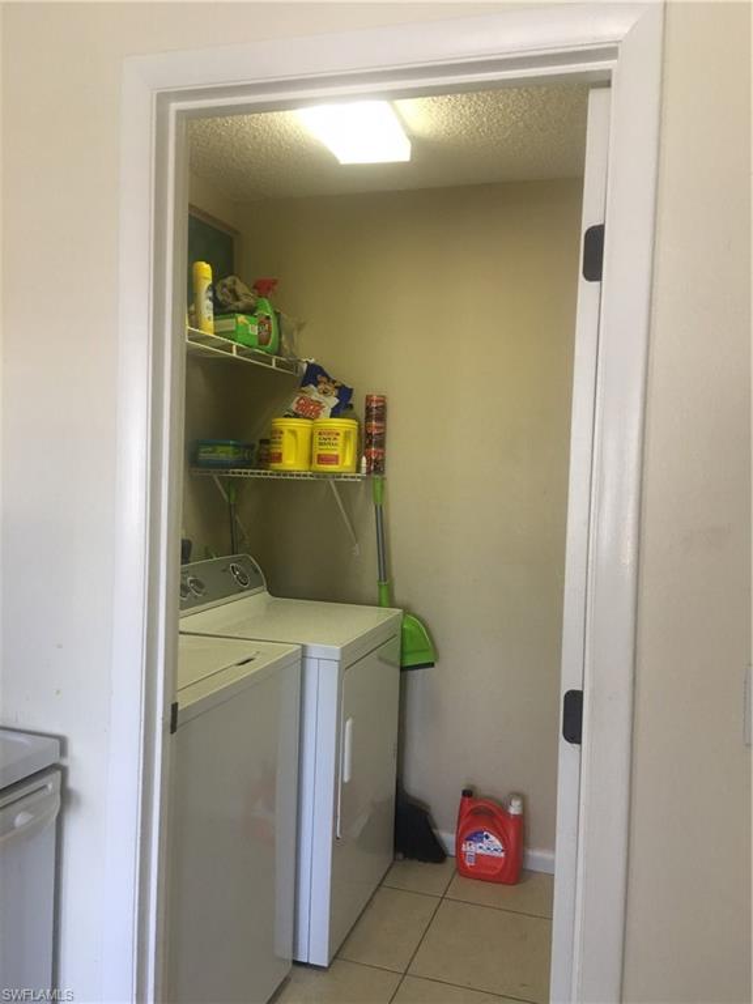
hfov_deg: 48.2
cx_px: 376
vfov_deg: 61.7
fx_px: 841
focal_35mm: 29
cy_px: 502
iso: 50
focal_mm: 4.15
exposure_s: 1/15
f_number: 2.2
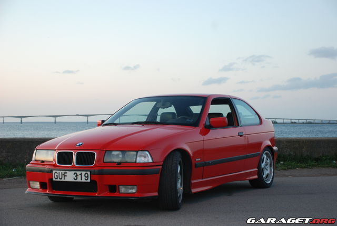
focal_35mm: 60
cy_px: 113
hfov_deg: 33.4
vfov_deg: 22.7
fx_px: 562
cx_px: 168
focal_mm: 40
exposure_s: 1/40
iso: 400
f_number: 4.5
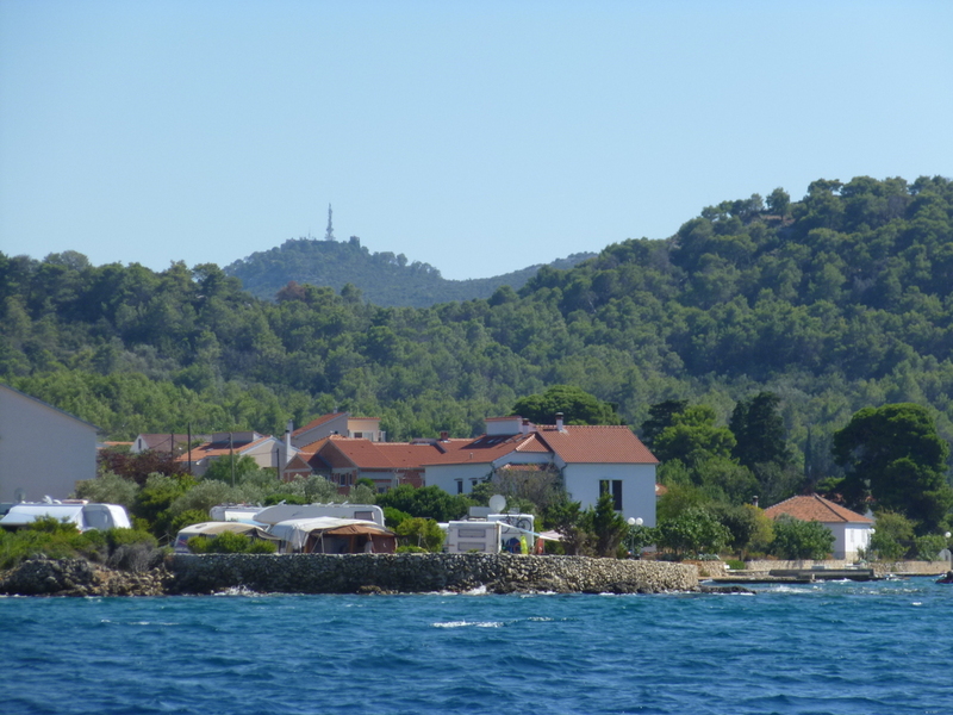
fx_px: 5011
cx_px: 476
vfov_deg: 8.2
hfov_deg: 10.9
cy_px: 358
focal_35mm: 182
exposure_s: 1/320
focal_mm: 32.4
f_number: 5.8
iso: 100
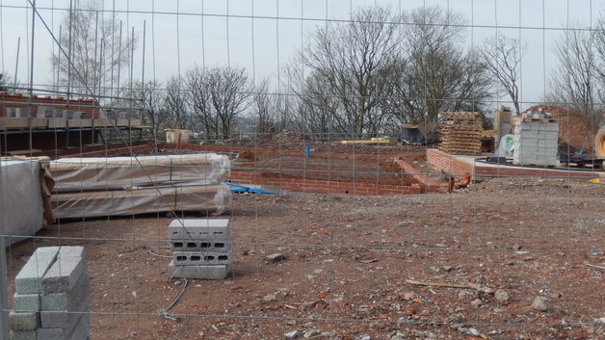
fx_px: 642
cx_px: 299
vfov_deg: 29.6
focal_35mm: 40
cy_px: 145
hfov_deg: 50.5
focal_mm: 6.5
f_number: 4
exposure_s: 1/1000
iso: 125
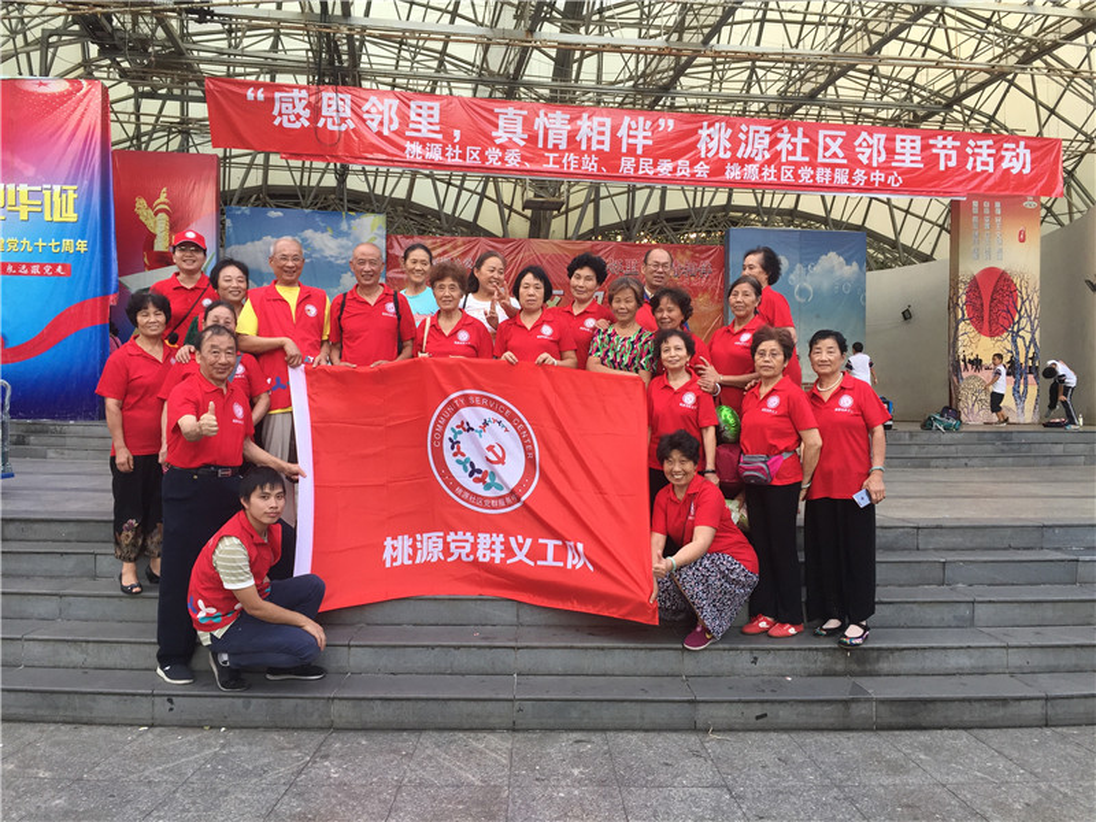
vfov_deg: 48.2
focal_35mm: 29
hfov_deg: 61.7
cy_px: 411
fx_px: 918
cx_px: 548
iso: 50
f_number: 2.2
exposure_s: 1/100
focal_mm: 4.15
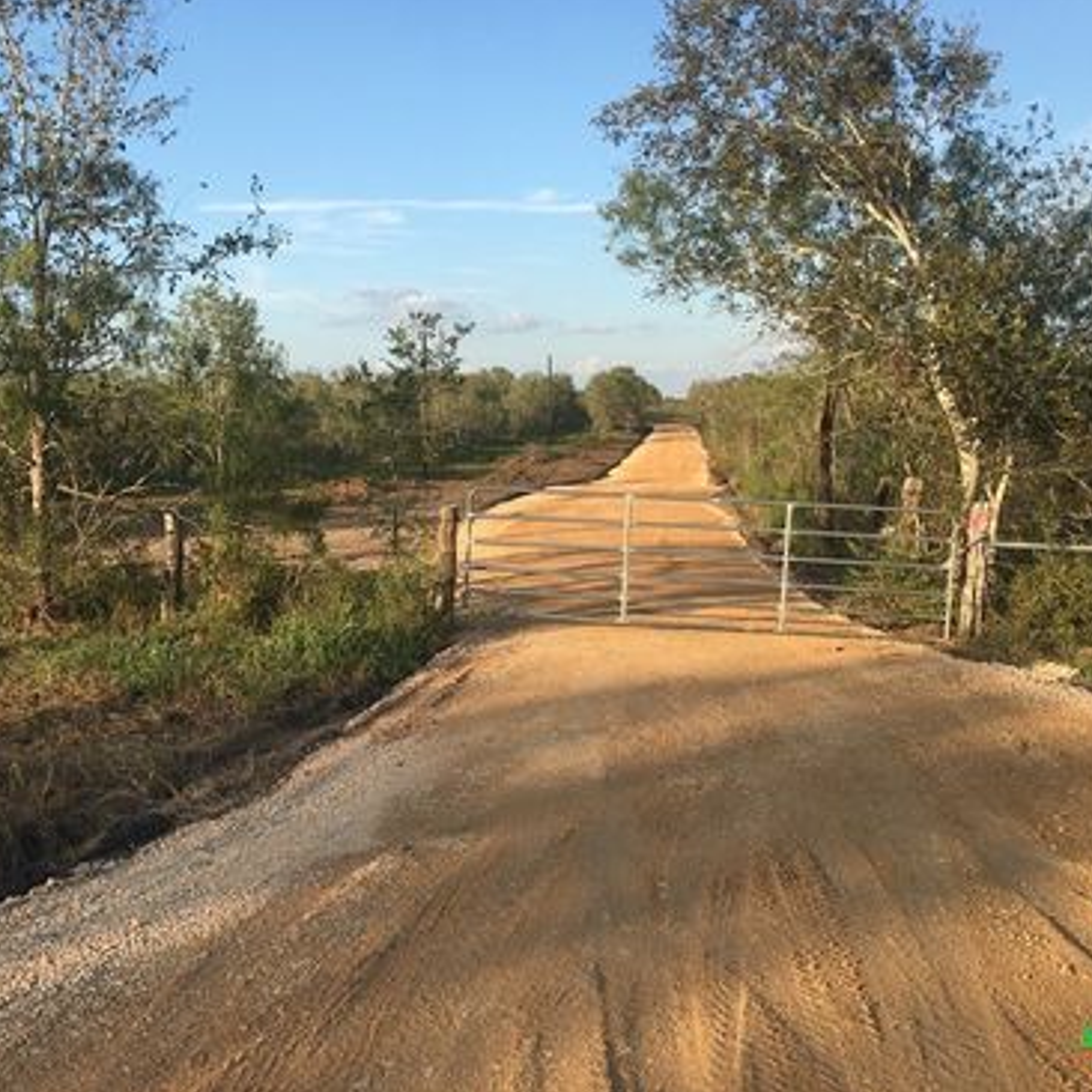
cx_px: 540
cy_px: 539
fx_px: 1249
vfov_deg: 47.2
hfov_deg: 47.2
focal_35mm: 35
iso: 25
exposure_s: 1/827
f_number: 2.2
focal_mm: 4.15
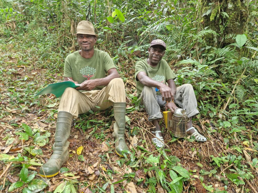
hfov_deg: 73.9
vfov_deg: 58.9
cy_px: 96
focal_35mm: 23
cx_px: 129
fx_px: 171
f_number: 1.8
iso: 250
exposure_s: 1/100
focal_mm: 5.4
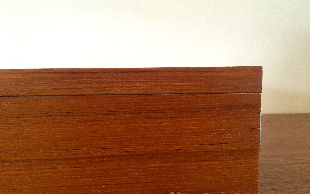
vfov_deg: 40.6
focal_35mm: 31
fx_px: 262
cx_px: 155
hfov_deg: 61.2
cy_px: 106
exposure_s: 1/33
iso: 200
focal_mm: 4.15
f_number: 2.2
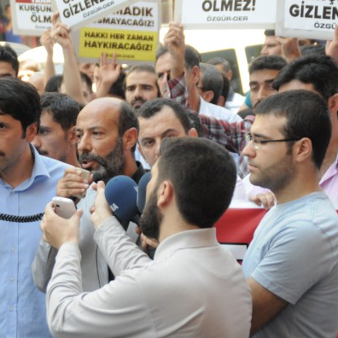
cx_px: 102
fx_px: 1536
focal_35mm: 139
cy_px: 169
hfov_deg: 12.5
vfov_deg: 12.6
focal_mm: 72
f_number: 5.3
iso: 800
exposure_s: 1/250
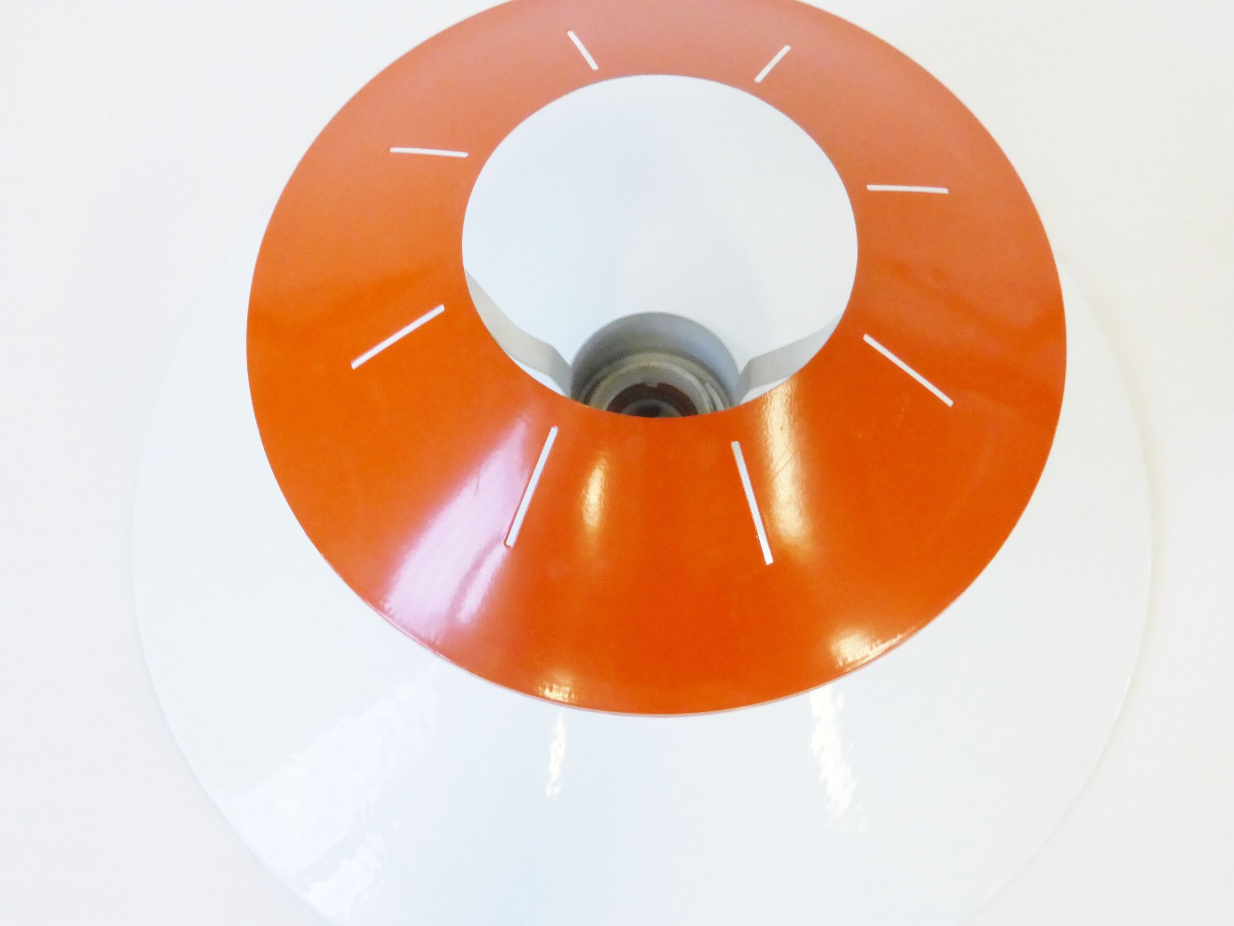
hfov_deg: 52.6
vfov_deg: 40.7
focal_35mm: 35
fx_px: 1248
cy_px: 463
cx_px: 617
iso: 640
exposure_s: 1/125
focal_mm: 6.1
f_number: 3.7
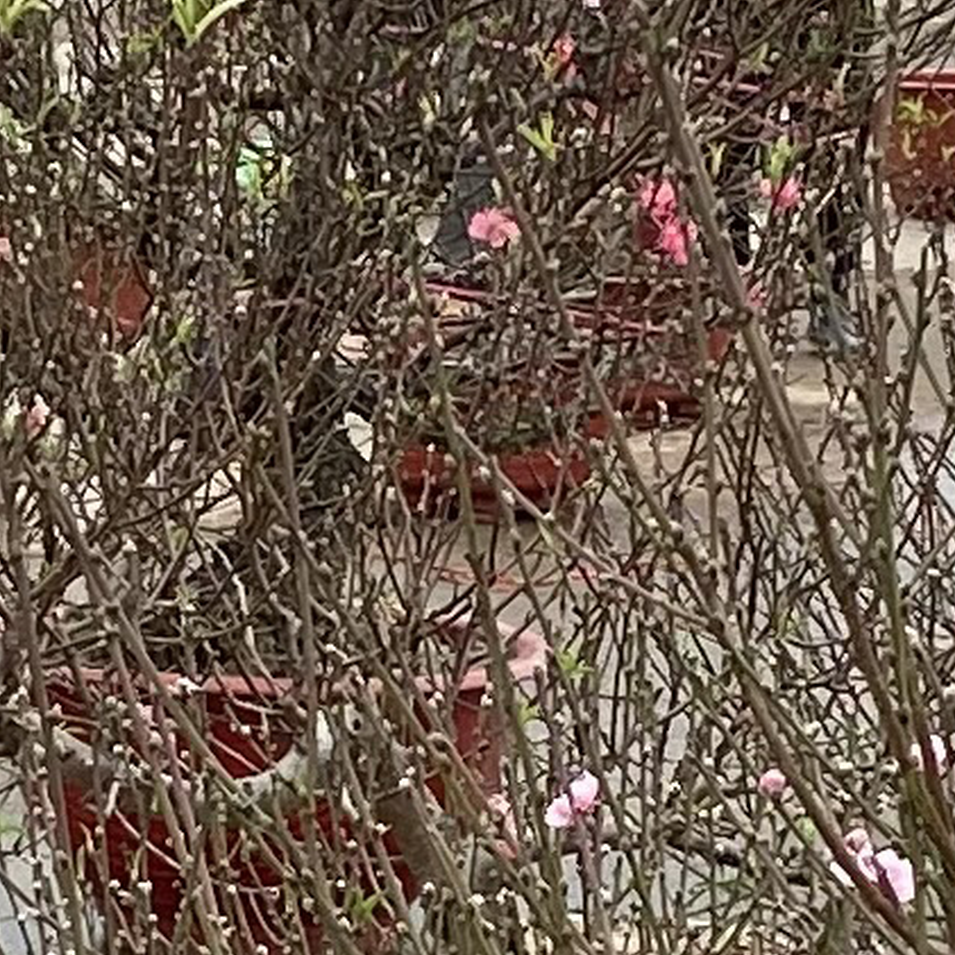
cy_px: 760
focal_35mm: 220
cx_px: 481
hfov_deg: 8.0
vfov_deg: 7.9
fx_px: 6867
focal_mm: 4.25
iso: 32
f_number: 1.8
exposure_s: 1/871
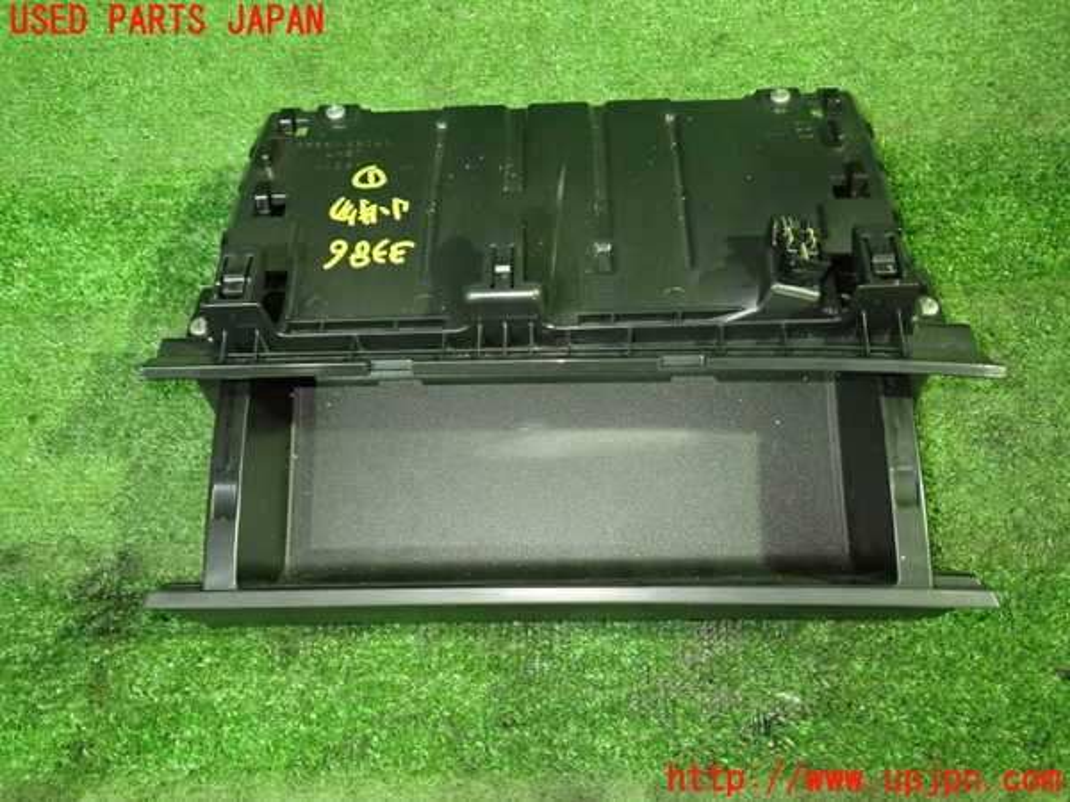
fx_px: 927
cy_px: 401
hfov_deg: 60.0
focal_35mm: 30
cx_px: 535
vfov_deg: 46.8
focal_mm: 5.4
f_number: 2.3
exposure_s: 1/25
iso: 800
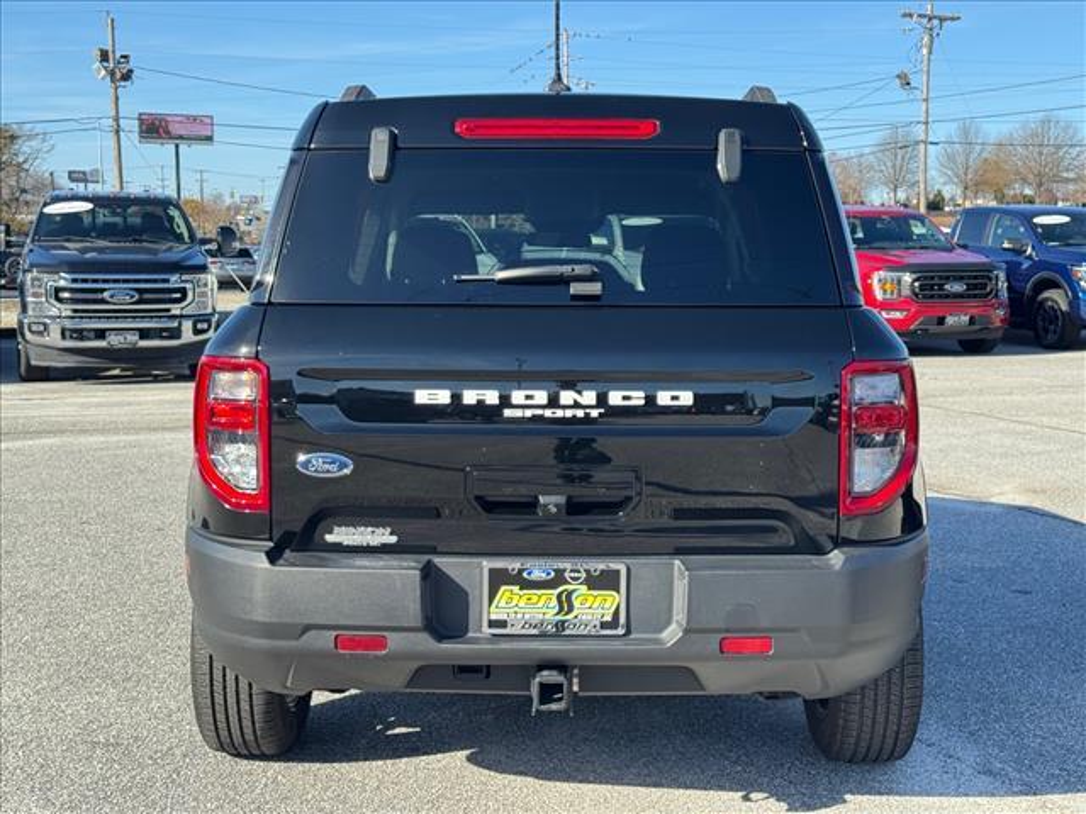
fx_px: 1506
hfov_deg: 39.7
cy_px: 407
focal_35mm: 48
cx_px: 543
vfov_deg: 30.3
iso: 64
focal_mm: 6.76
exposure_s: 1/1133
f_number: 1.78
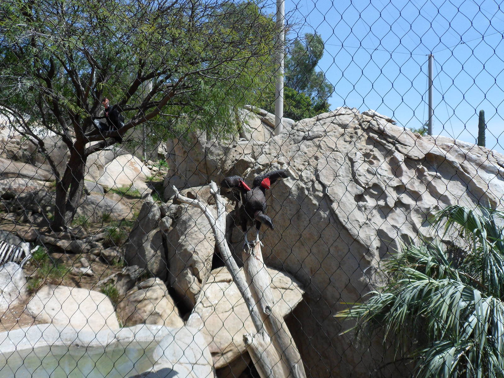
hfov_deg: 58.4
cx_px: 252
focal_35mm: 31
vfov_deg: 45.4
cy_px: 189
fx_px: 451
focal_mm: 5.3
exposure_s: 1/1000
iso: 80
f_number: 3.5
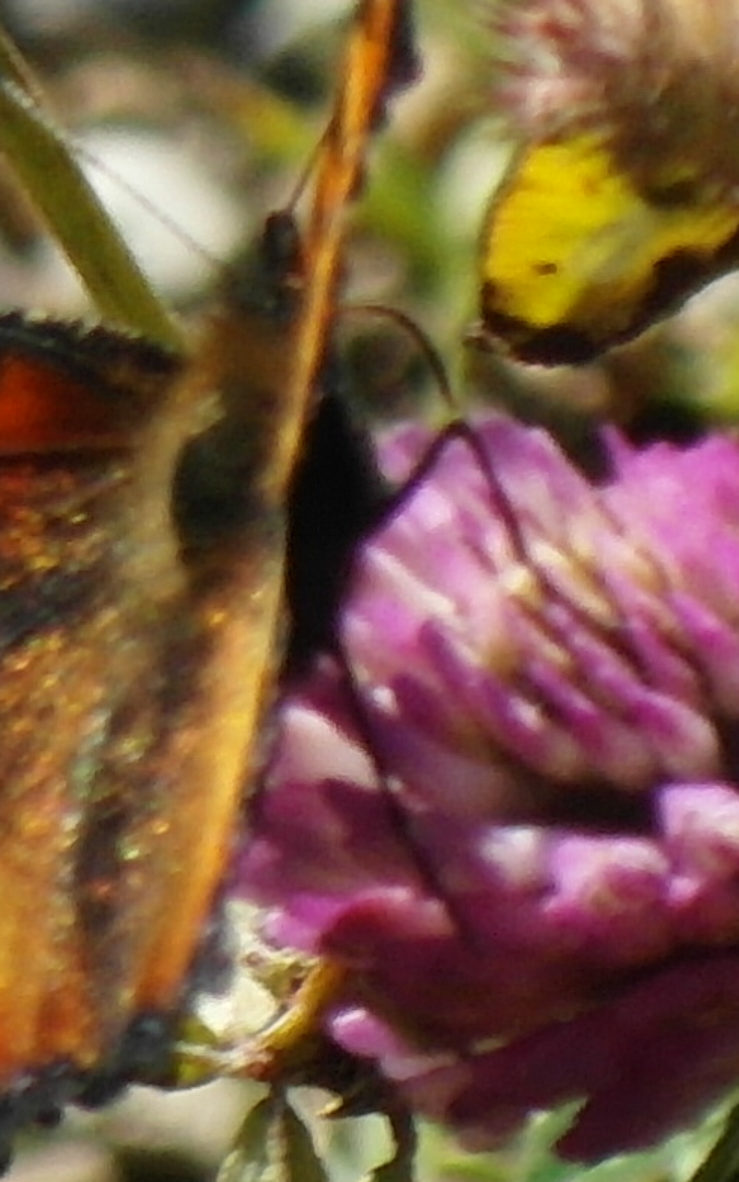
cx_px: 128
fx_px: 25733
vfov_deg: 2.6
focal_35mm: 799
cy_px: 541
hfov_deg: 1.6
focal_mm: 73.3
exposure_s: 1/350
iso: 100
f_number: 5.8
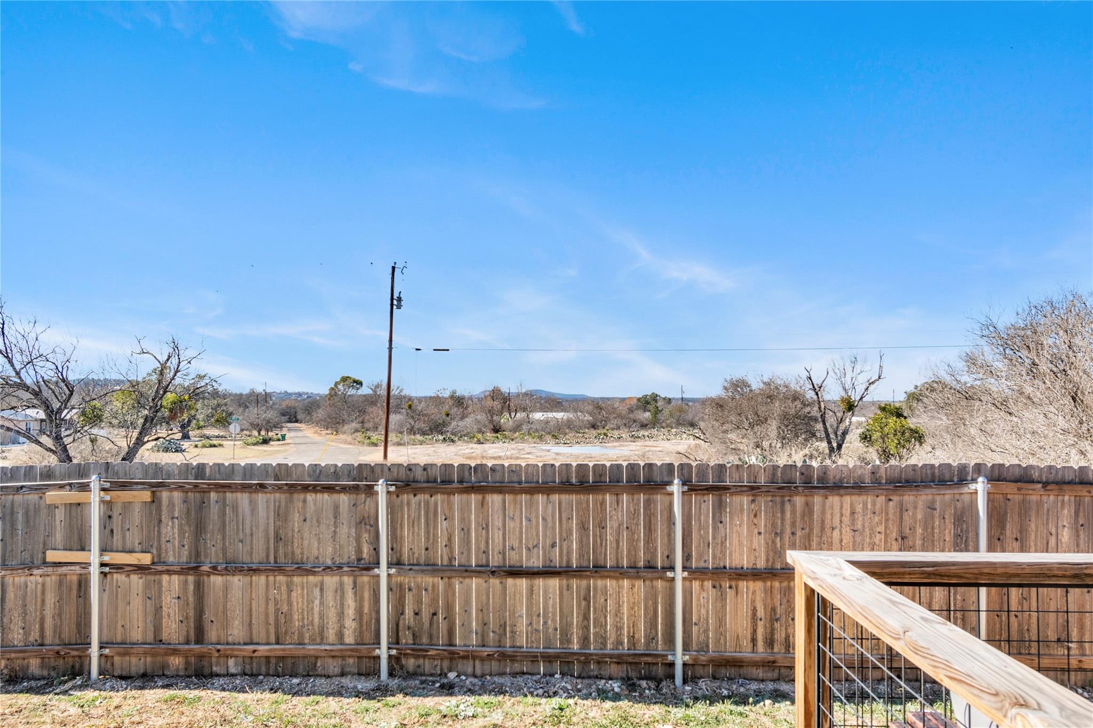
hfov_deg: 78.6
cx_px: 546
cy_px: 364
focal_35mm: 22
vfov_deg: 57.2
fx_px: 668
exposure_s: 1/400
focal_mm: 15
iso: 250
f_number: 9
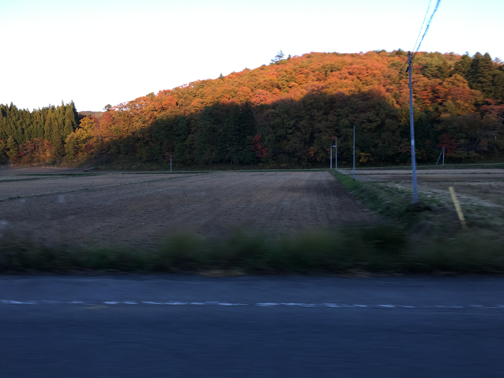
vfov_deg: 48.2
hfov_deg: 61.7
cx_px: 252
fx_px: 422
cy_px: 189
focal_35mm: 29
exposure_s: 1/120
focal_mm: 4.15
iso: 25
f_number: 2.2
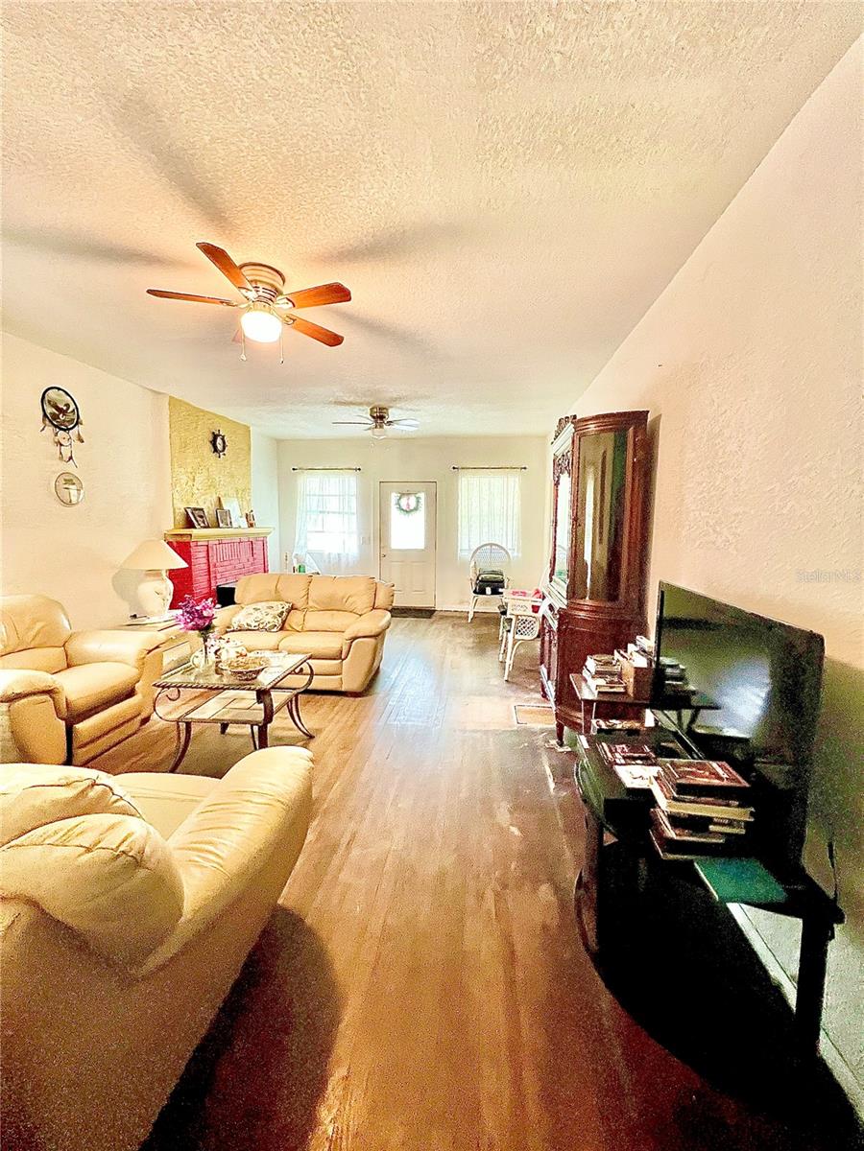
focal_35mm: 13
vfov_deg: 106.2
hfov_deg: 89.9
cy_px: 576
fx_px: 433
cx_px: 432
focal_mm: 1.57
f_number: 1.8
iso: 500
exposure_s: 1/60
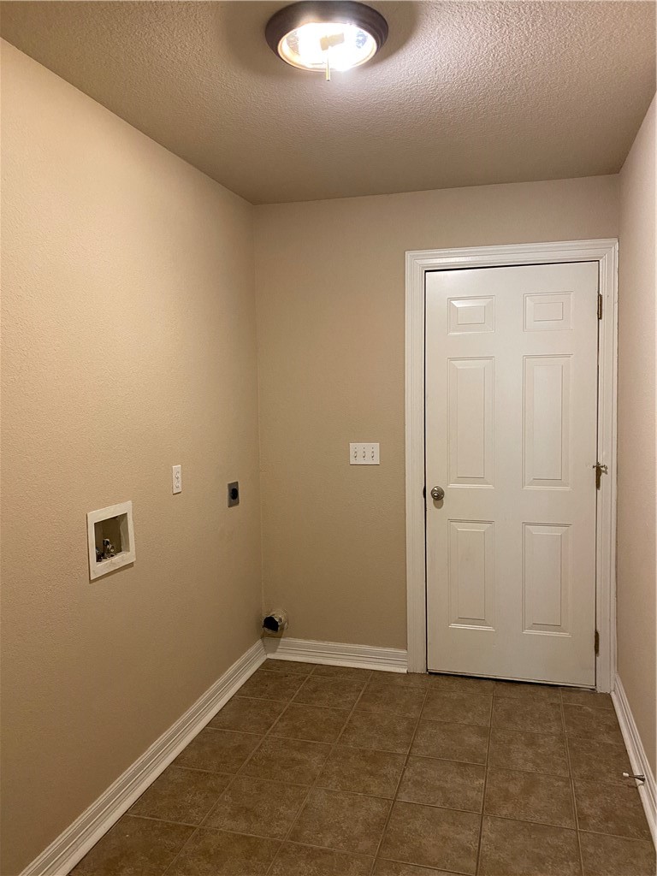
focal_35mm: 26
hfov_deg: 53.1
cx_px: 328
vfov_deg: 67.3
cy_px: 438
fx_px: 658
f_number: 1.8
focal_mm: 4.25
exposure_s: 1/60
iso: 250
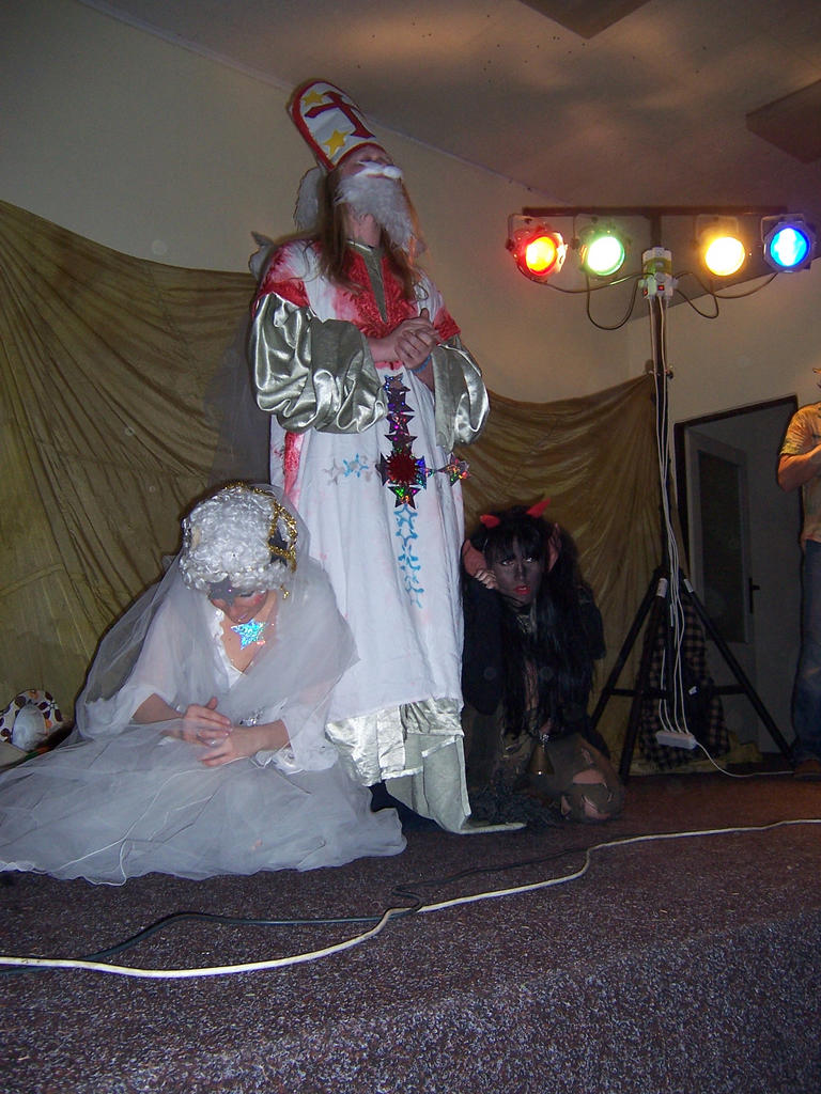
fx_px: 1044
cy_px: 547
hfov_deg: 42.9
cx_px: 410
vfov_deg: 55.4
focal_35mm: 33
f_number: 2.8
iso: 140
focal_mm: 5.5
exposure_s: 1/60
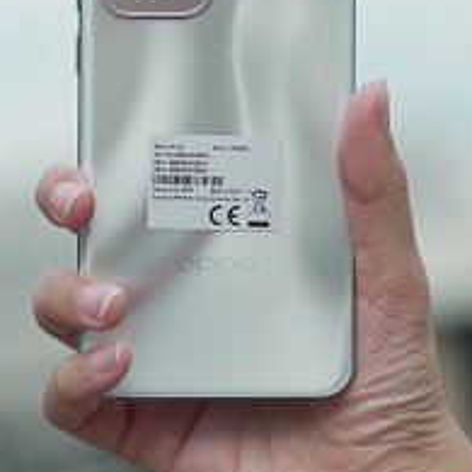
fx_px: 2823
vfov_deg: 9.5
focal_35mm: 183
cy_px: 102
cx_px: 242
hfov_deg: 9.6
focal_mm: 70
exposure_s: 1/800
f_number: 2.8
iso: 125
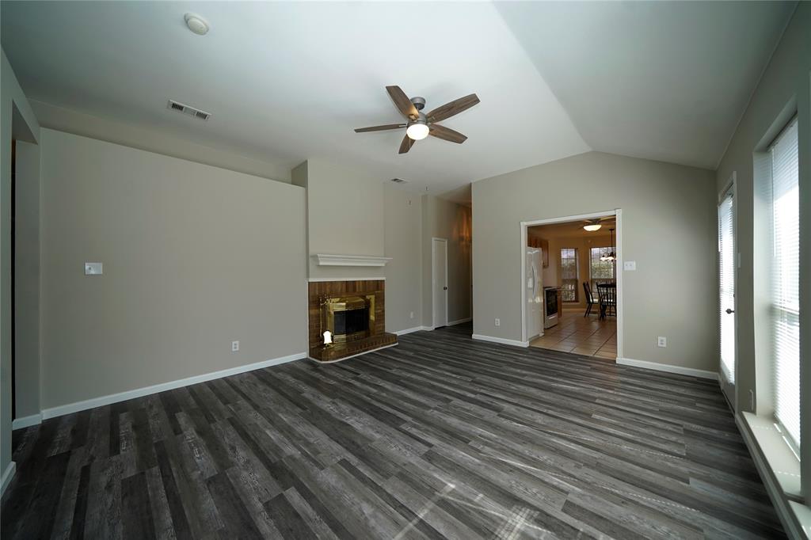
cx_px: 406
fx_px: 270
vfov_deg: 90.0
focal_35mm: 12
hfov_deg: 112.6
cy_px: 270
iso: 250
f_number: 4
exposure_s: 1/160
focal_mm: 12
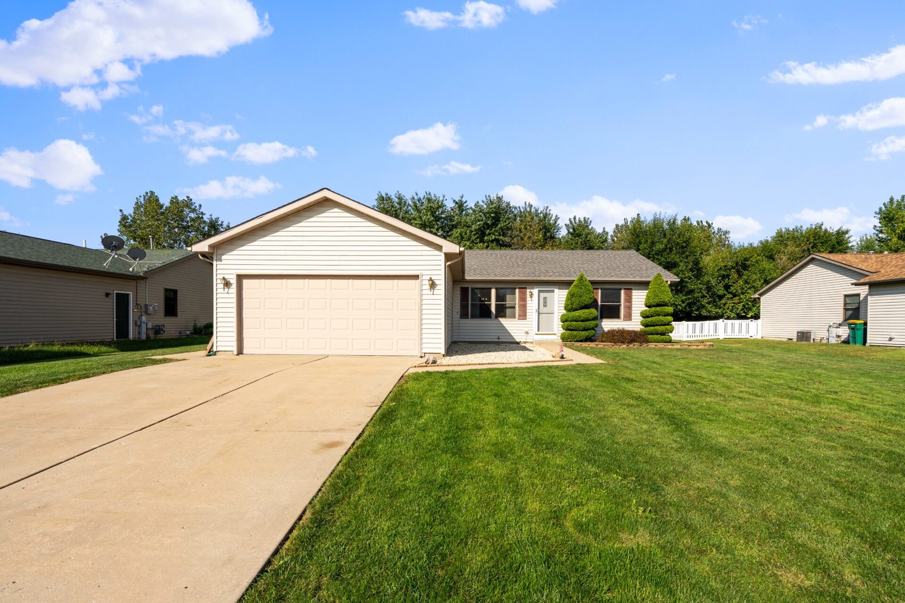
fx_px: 402
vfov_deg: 73.7
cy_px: 302
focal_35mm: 16
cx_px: 452
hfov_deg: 96.7
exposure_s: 1/250
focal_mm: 16
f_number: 7.1
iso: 80
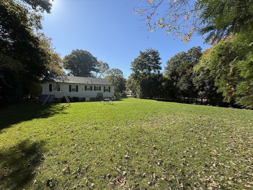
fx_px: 102
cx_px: 126
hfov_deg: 102.1
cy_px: 95
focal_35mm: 14
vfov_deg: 85.7
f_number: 2.2
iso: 50
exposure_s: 1/901
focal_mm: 2.22
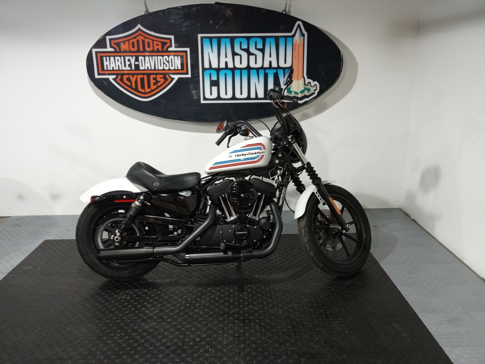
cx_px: 242
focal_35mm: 28
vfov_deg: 49.7
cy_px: 182
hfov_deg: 63.4
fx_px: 392
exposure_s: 1/40
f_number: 2.2
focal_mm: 3.71
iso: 387
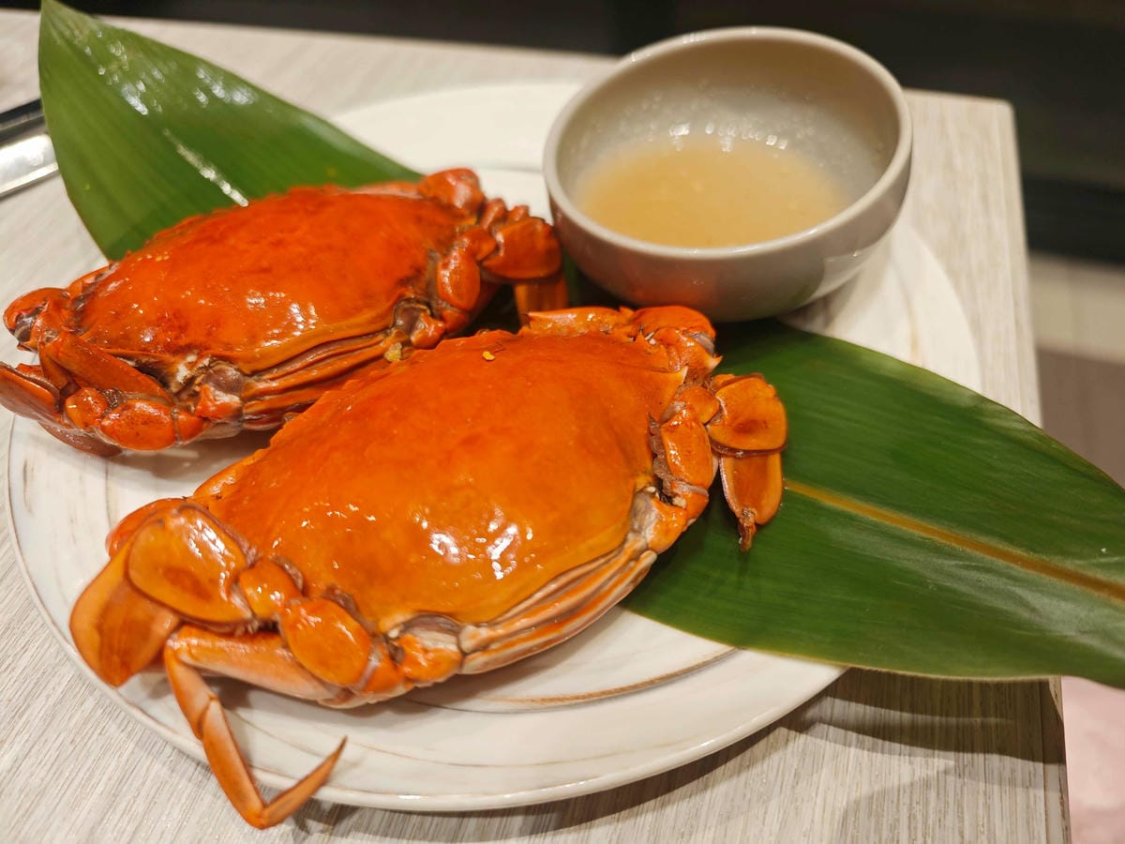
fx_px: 747
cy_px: 422
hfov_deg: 73.9
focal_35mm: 23
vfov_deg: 58.9
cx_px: 562
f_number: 2
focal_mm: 8.72
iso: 400
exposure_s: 1/120
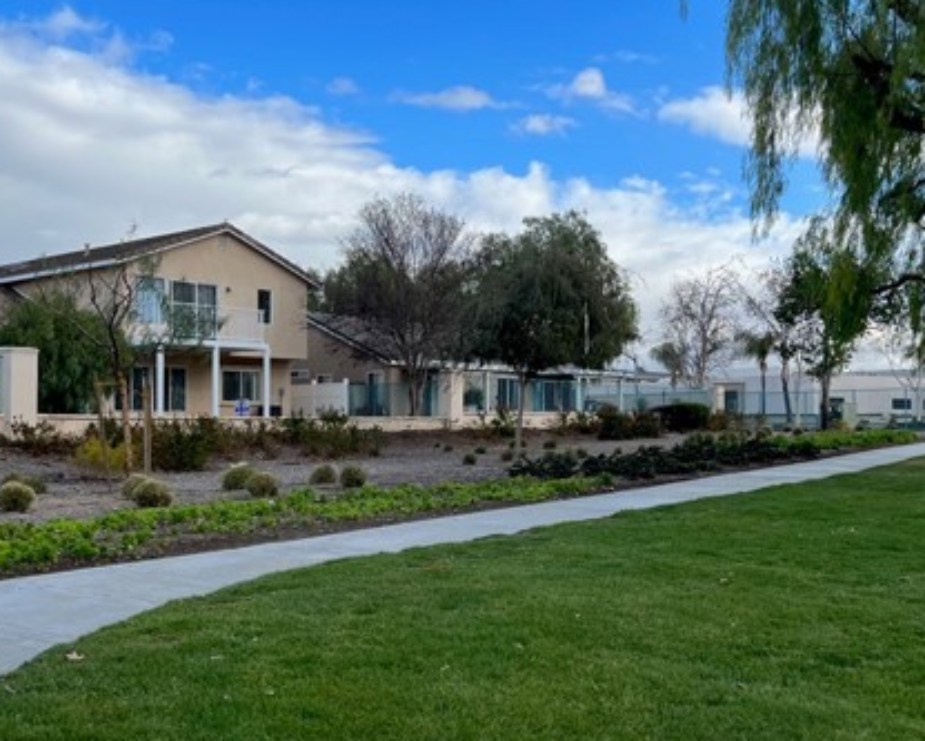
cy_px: 394
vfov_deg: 38.2
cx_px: 609
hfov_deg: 46.2
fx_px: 1068
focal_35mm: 39
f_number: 1.5
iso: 50
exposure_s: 1/2208
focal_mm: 5.7
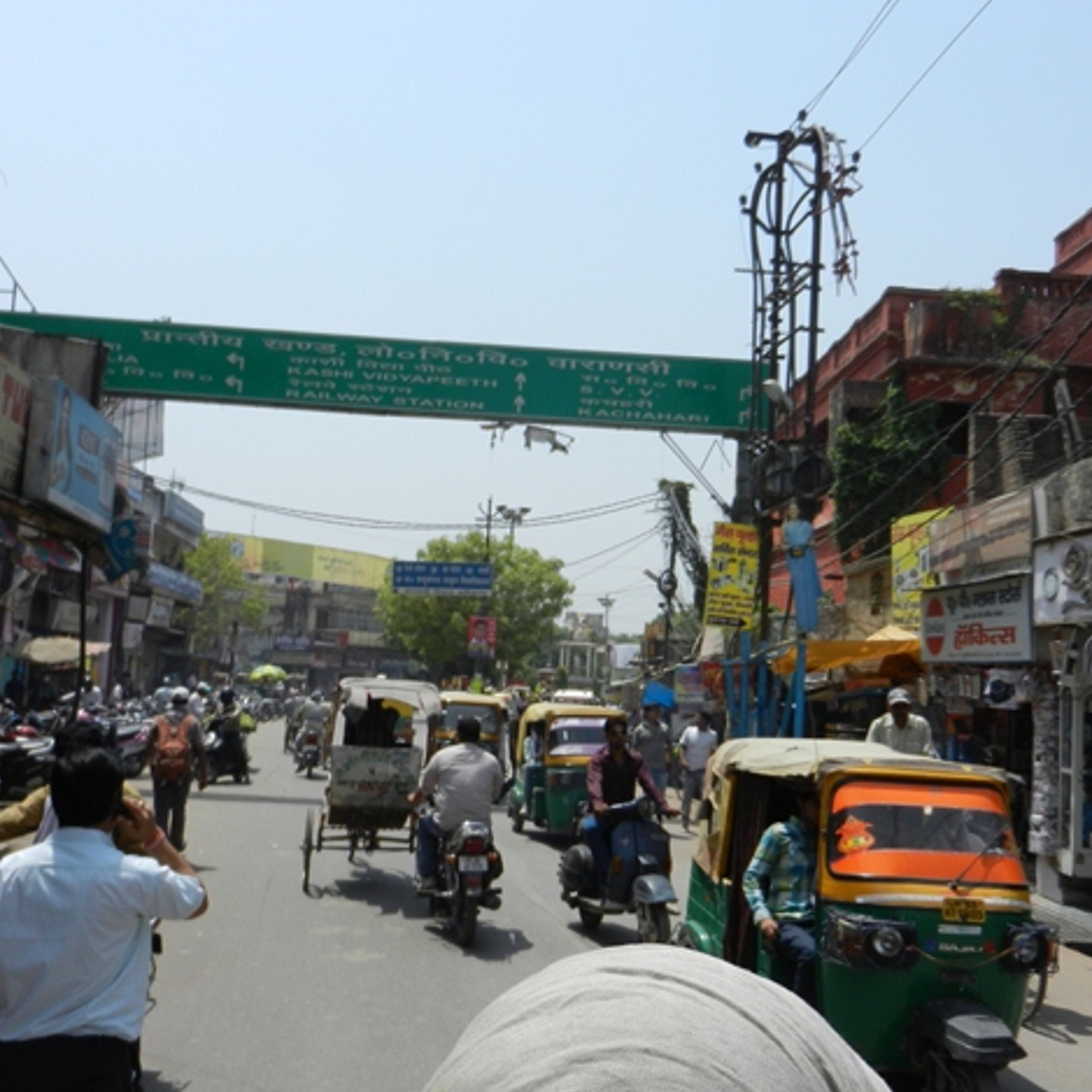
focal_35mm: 35
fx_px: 1249
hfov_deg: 47.2
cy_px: 543
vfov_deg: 47.2
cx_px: 543
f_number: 3.6
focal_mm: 5.1
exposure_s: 1/1600
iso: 160
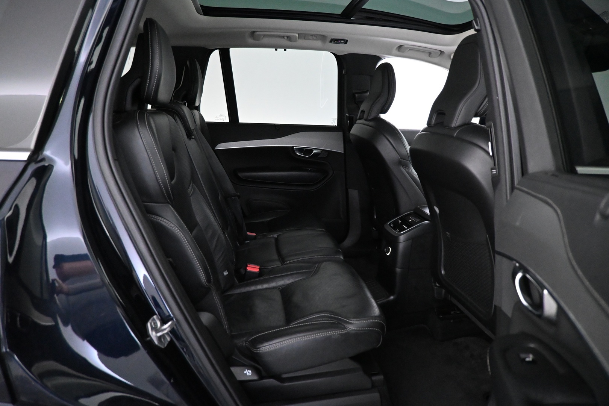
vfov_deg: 53.1
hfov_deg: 73.7
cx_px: 304
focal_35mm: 24
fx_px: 406
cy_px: 203
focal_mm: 16
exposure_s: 1/60
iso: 6400
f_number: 3.5
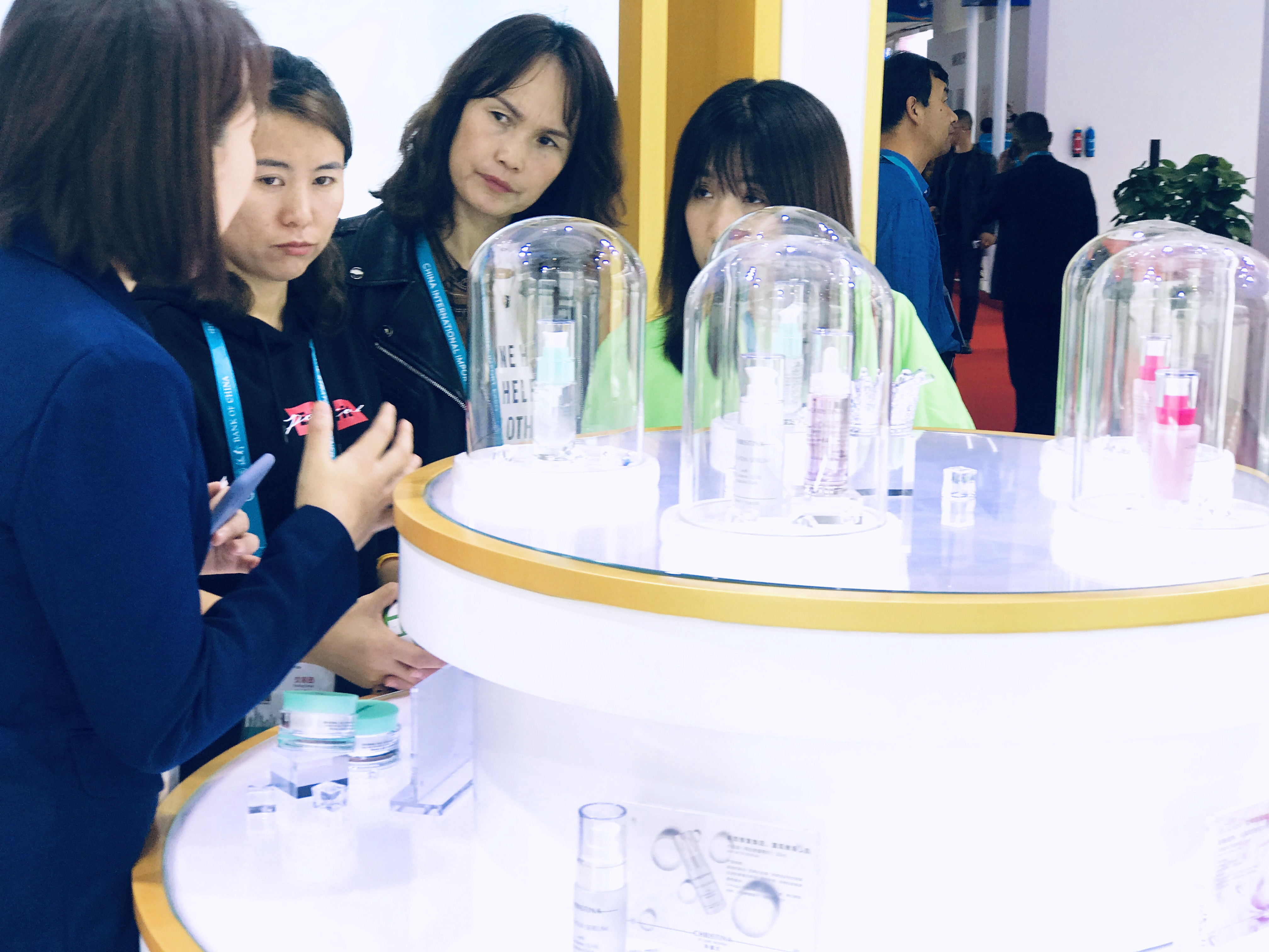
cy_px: 476
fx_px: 2090
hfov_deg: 33.8
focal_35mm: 57
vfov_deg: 25.7
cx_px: 634
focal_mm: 6.6
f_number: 2.8
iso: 32
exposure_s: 1/100
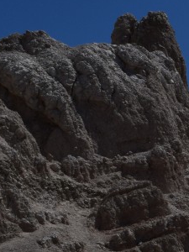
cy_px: 192
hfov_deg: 10.3
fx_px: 852
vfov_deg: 16.7
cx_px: 502
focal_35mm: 117
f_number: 13
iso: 200
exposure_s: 1/800
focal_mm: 18
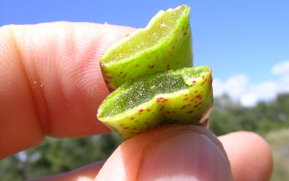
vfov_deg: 30.5
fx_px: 331
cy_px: 98
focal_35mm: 42
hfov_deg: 47.2
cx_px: 145
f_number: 7.8
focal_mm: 8
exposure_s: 1/115
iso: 50
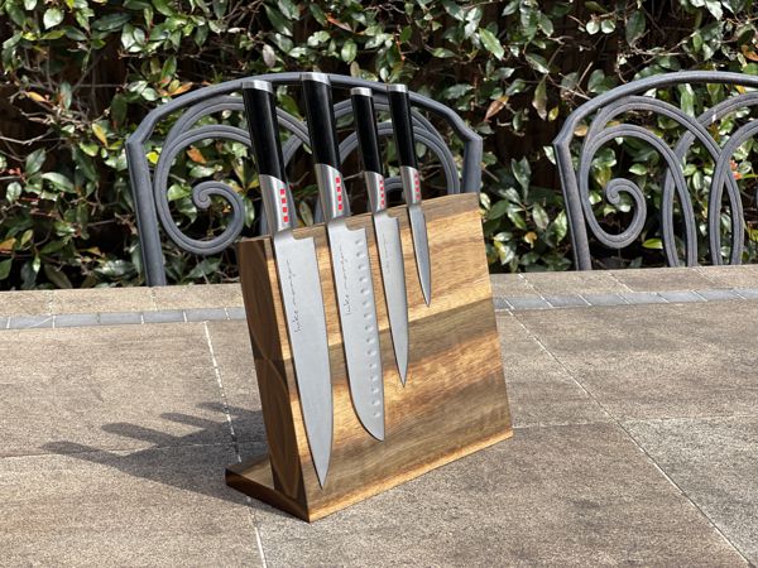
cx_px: 379
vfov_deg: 22.9
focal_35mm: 64
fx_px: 1401
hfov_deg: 30.3
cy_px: 284
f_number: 2.2
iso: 25
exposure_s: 1/232
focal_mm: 7.5
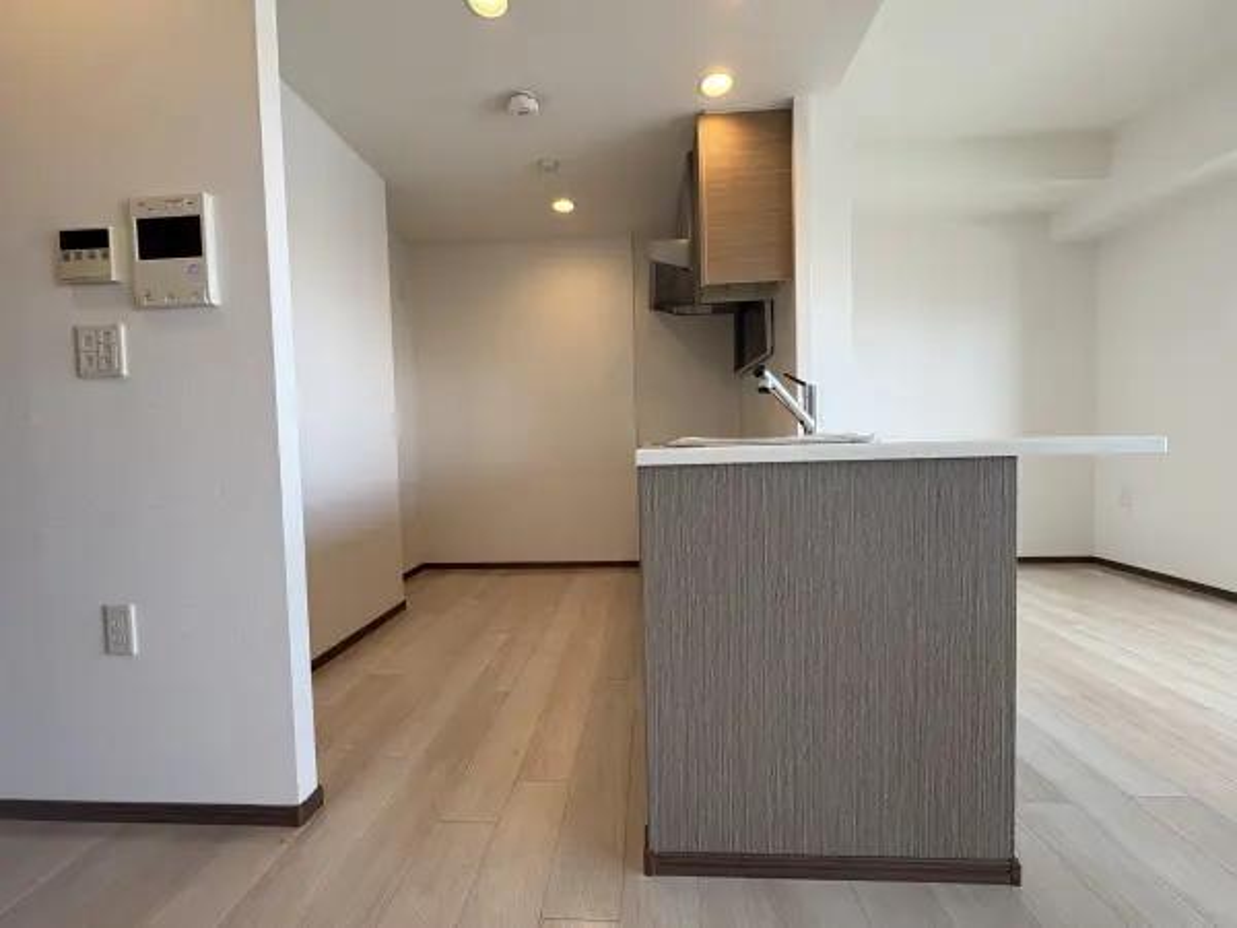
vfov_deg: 85.7
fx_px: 500
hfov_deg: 102.1
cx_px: 618
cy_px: 464
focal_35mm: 14
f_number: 2.2
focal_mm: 2.22
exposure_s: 1/120
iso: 80
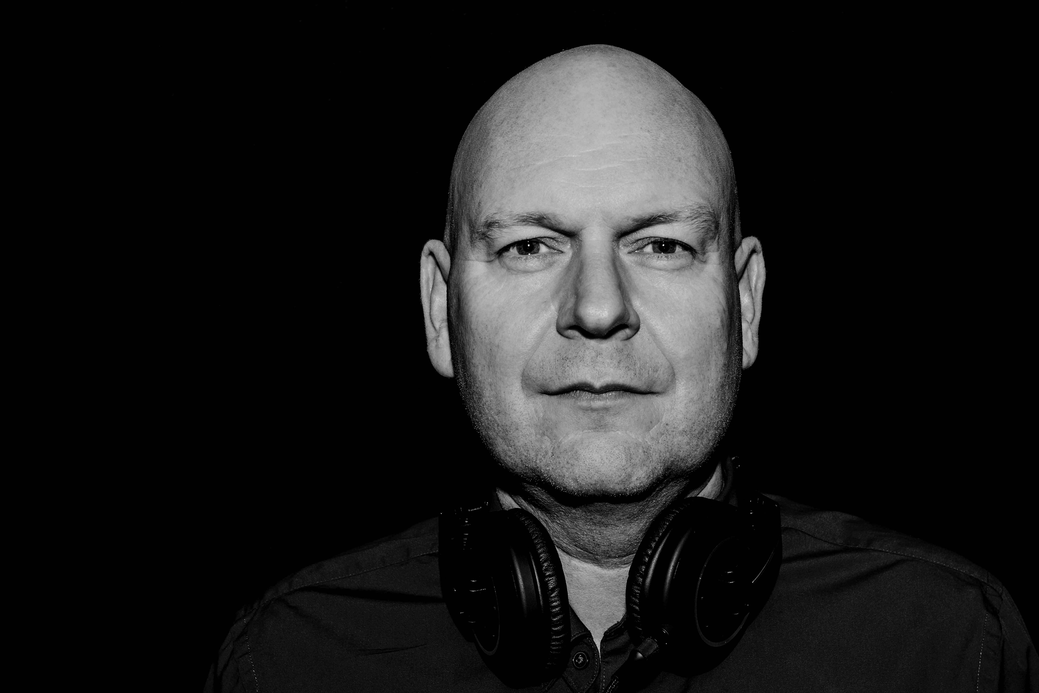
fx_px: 1963
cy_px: 377
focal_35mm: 68
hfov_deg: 29.6
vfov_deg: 20.0
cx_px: 535
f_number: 8
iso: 200
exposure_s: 1/160
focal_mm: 56
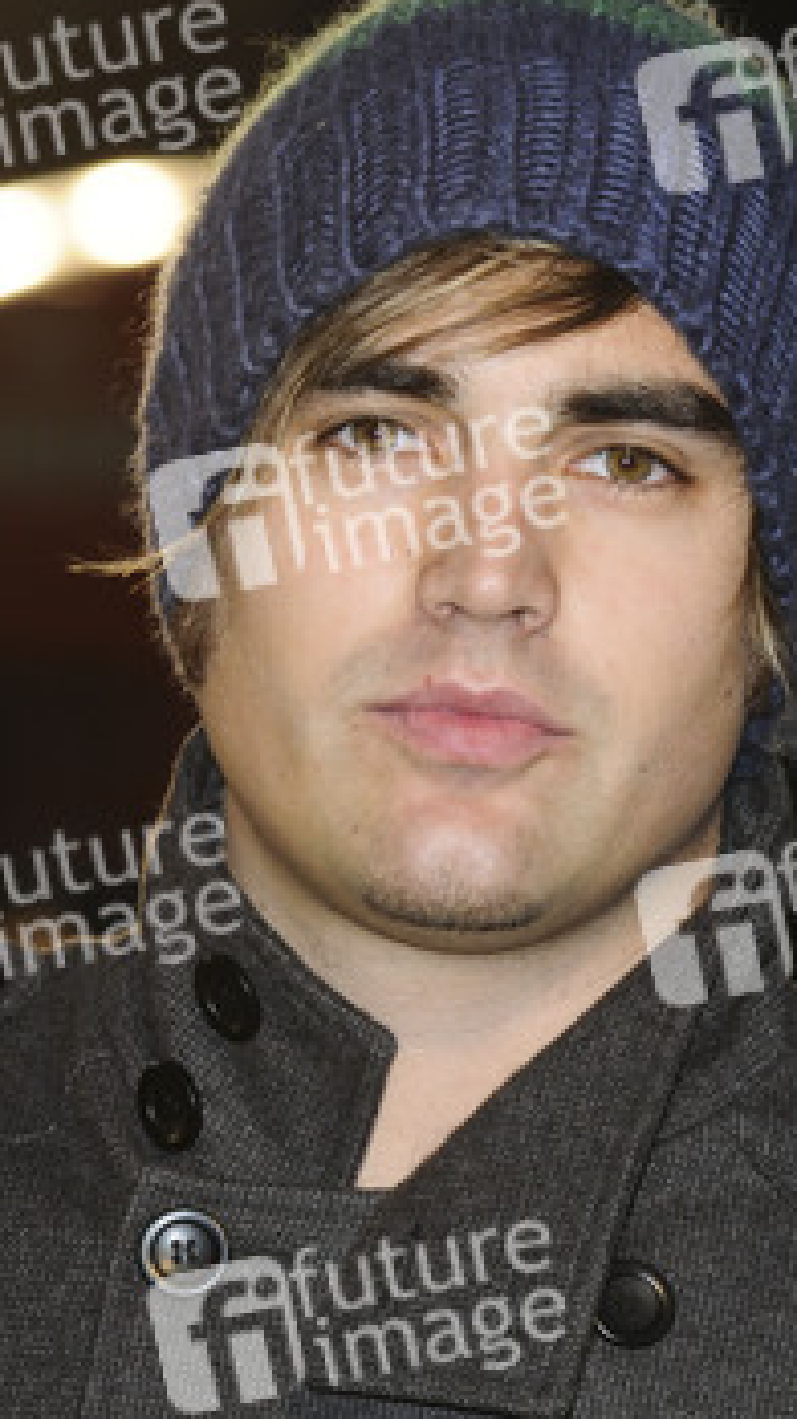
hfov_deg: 4.3
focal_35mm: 280
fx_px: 10517
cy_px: 707
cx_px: 478
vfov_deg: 7.7
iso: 400
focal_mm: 155
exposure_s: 1/160
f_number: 5
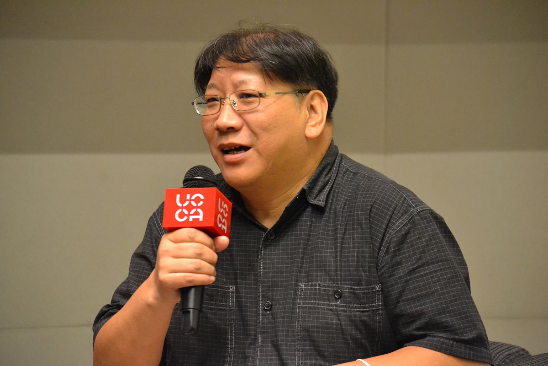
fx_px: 2854
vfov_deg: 7.3
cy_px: 183
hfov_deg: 11.0
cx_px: 274
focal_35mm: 188
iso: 3200
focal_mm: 125
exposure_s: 1/25
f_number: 4.8
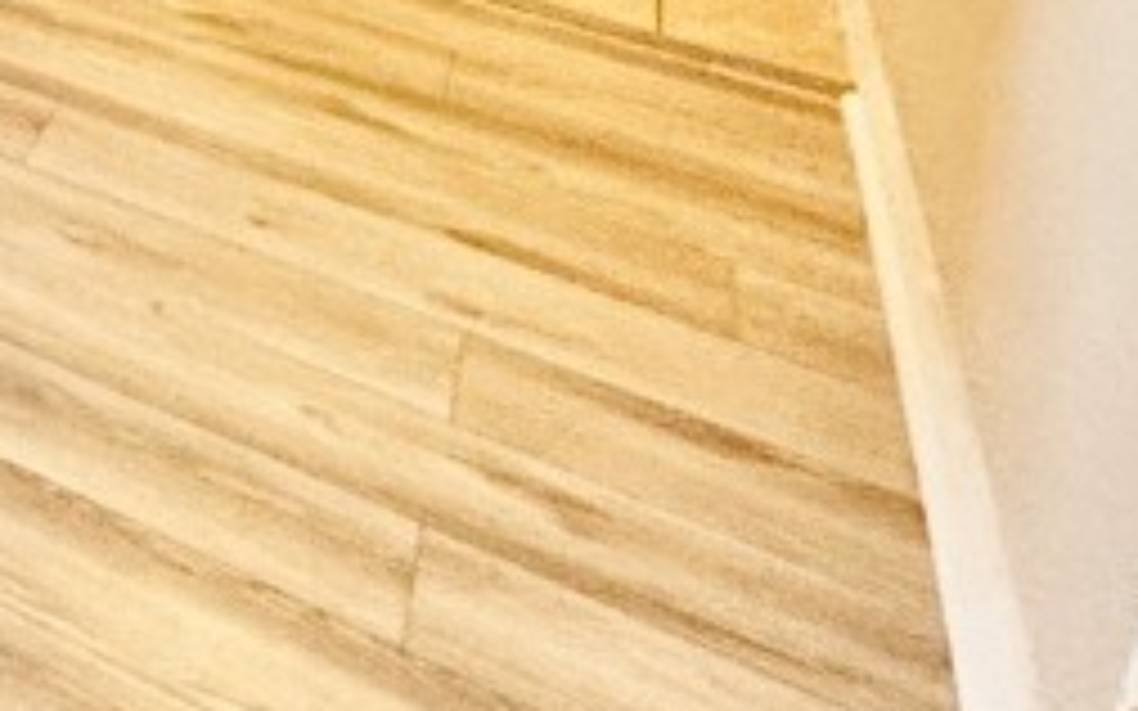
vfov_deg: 16.7
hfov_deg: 19.5
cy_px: -680
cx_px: -1116
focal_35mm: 60
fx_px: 1860
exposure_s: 1/60
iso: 250
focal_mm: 2.22
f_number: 2.2
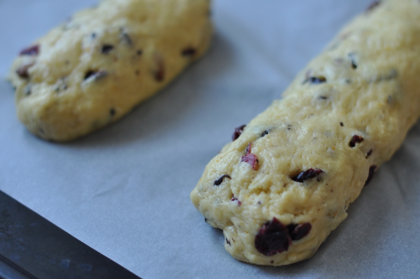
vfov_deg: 18.1
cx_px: 210
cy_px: 140
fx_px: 874
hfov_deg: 27.0
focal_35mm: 75
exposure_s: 1/125
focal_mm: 50
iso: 320
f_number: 2.2
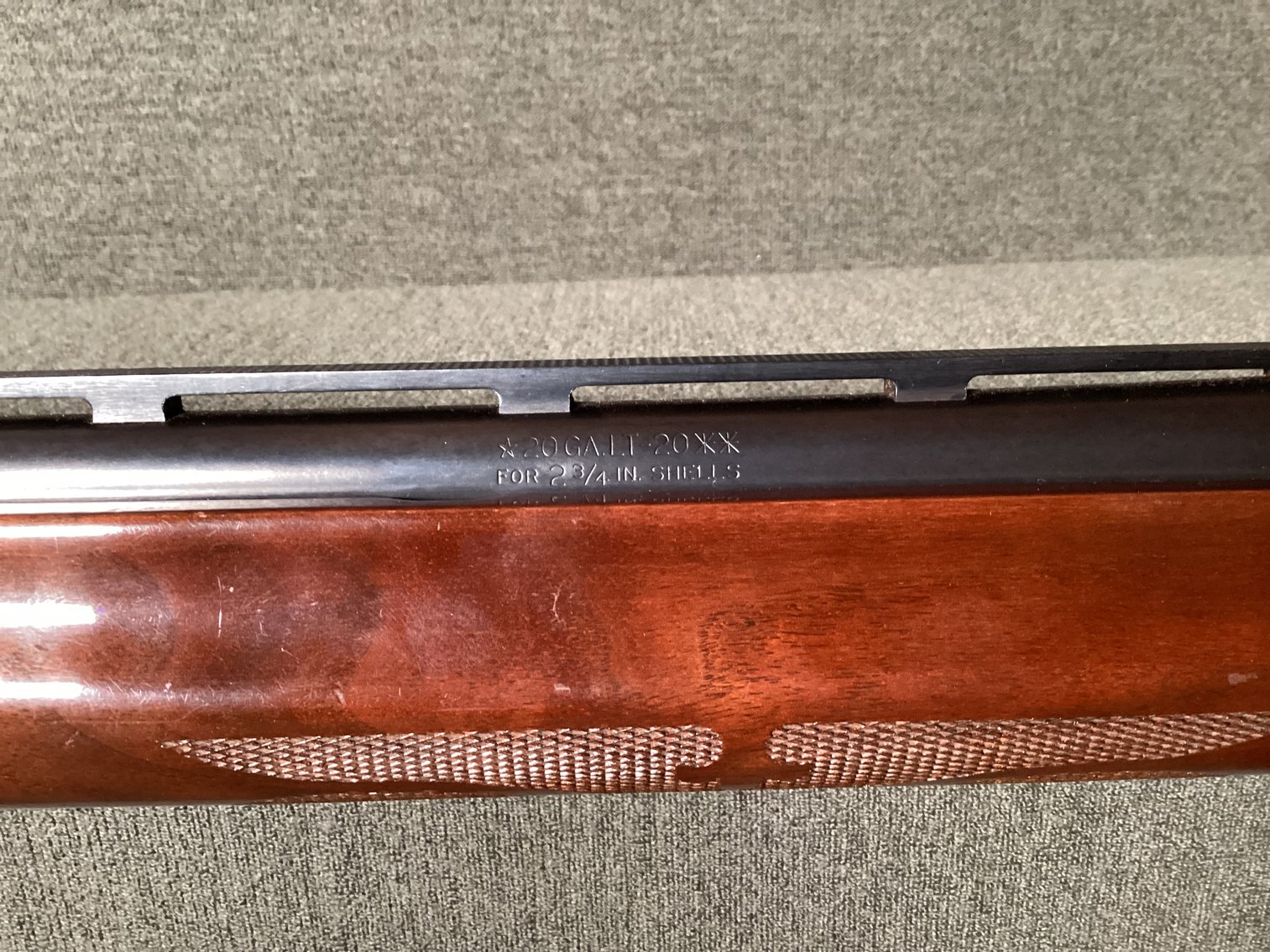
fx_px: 1137
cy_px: 476
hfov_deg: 58.3
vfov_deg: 45.4
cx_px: 635
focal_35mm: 31
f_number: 2.4
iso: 320
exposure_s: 1/30
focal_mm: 3.3
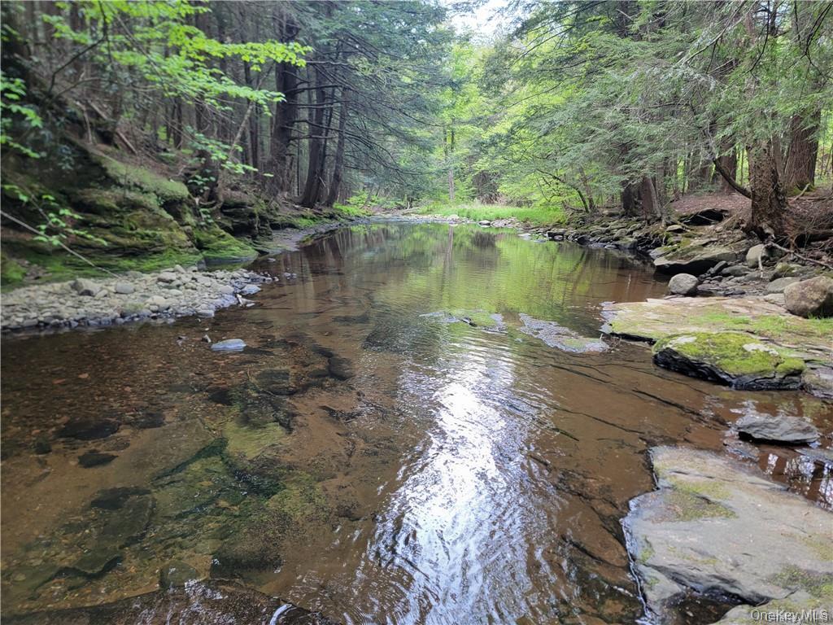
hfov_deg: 71.6
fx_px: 578
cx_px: 416
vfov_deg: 56.8
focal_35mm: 24
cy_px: 312
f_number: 1.8
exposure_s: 1/120
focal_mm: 6.7
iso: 64
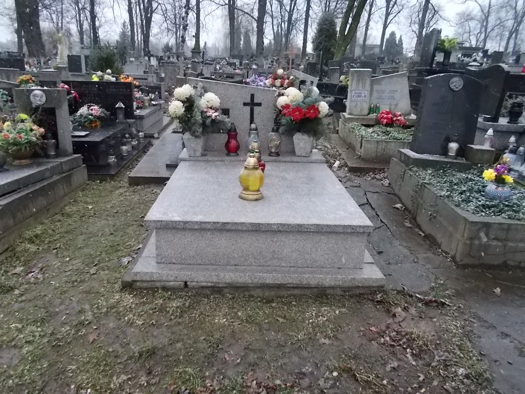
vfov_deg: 53.1
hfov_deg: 67.3
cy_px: 197
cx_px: 262
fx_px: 394
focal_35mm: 26
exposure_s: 1/160
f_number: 3.2
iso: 400
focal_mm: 4.6
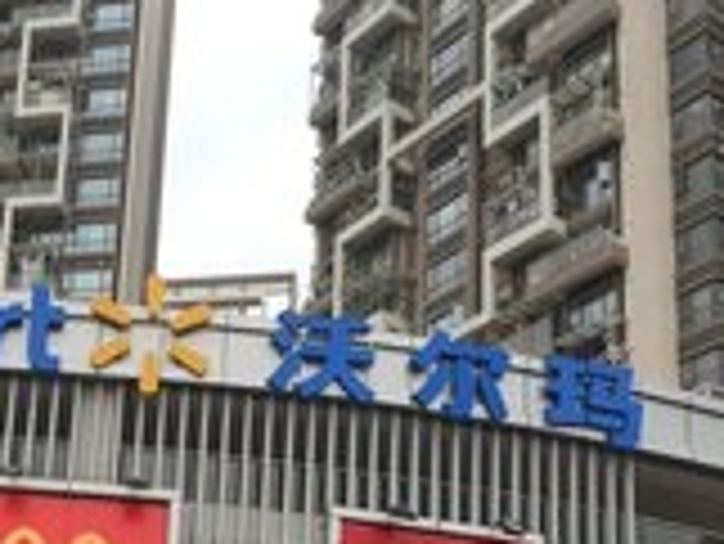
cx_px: 94
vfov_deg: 19.3
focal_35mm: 72
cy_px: 647
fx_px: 1507
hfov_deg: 26.3
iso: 32
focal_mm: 4.15
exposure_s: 1/920
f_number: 2.2
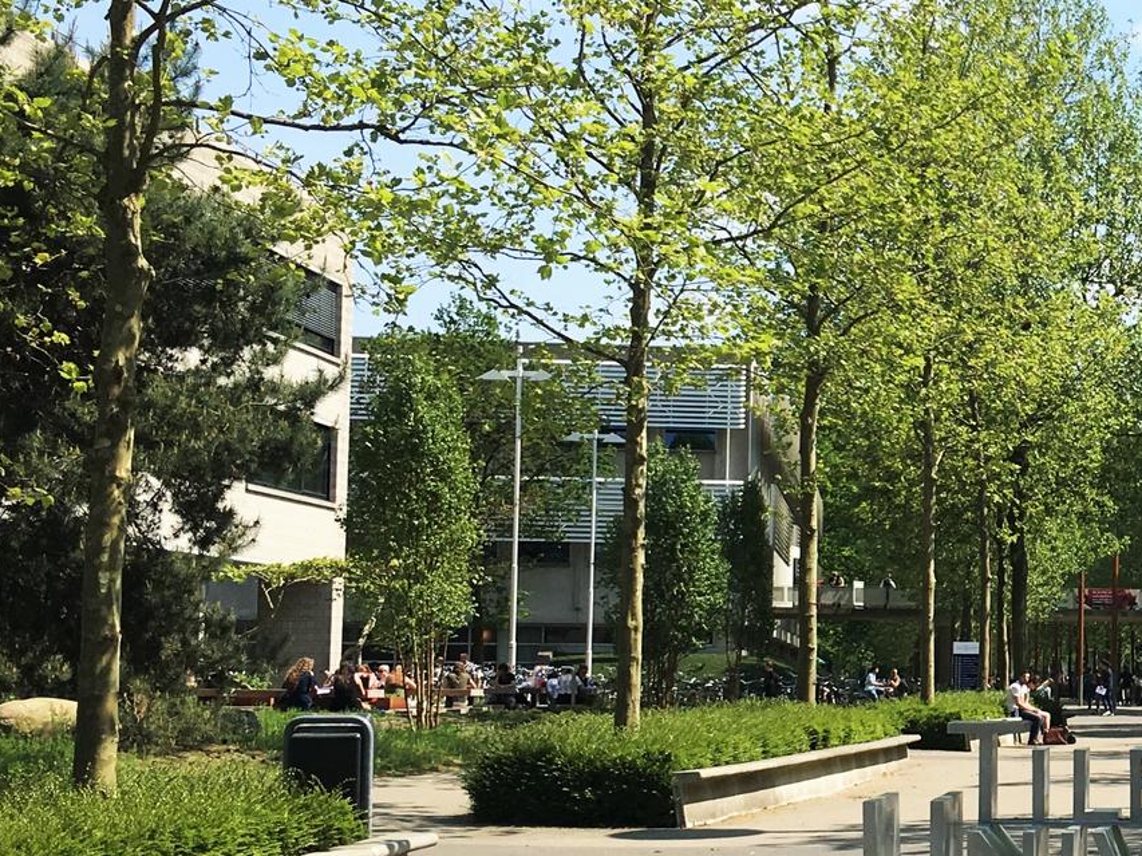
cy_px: 554
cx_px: 1248
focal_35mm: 68
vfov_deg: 21.5
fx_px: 2242
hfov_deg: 26.4
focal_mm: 4.15
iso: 25
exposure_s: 1/1538
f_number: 2.2
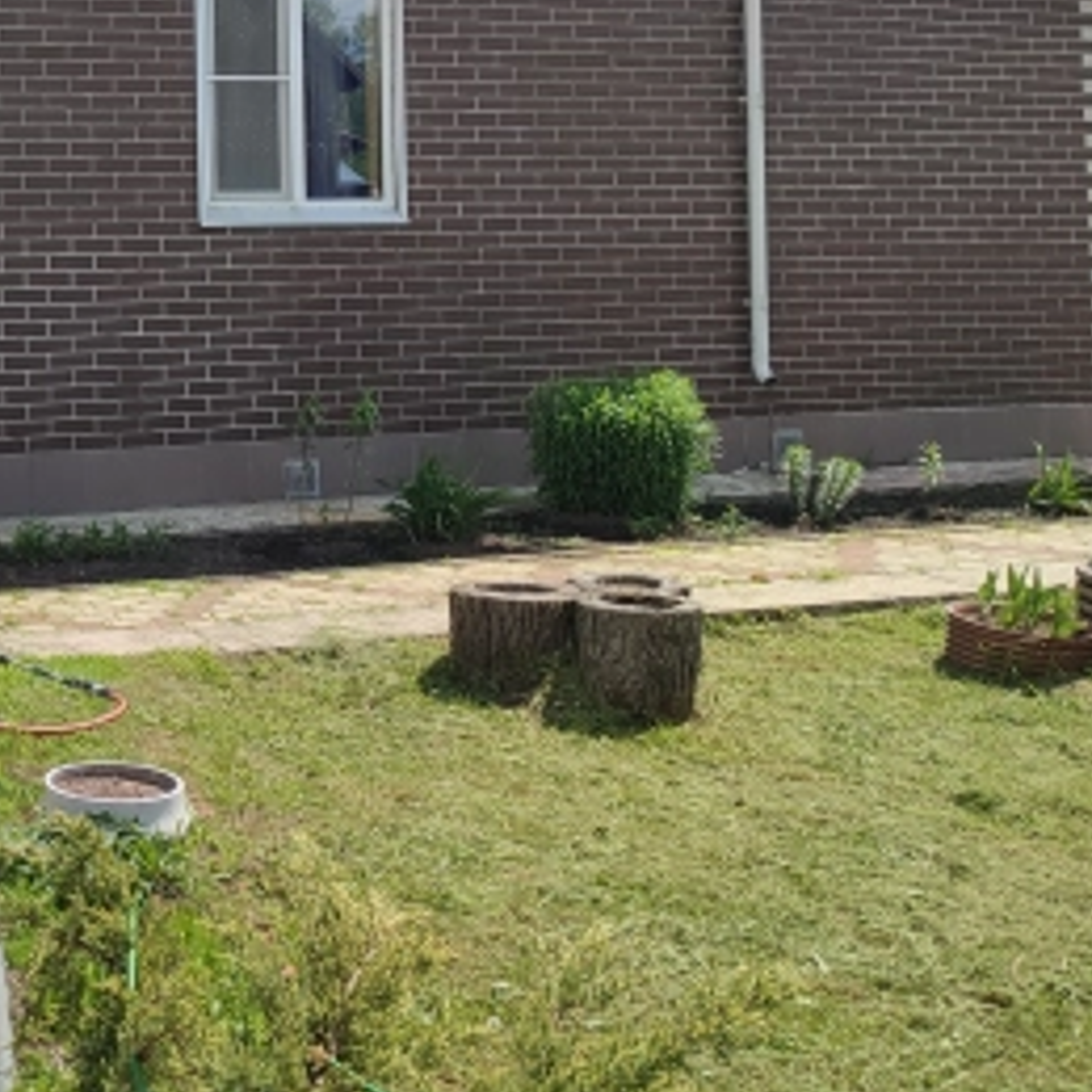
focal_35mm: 53
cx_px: 29
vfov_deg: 30.9
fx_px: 1892
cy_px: 134
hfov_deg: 30.2
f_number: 1.9
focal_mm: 6.04
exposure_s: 1/1124
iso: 50
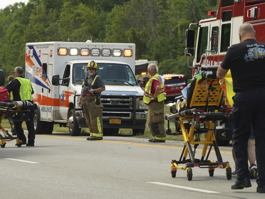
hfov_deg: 7.4
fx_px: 2037
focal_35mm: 266
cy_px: 82
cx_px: 98
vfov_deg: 5.6
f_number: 7.1
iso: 200
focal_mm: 179
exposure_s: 1/320
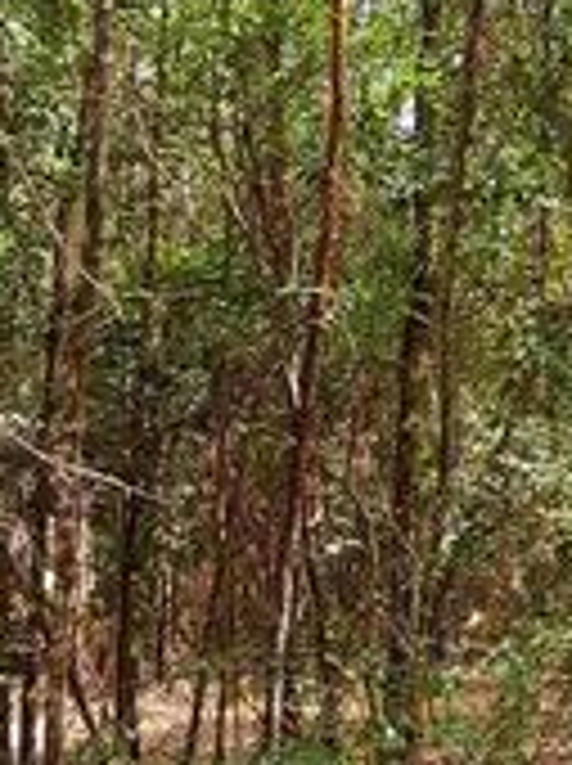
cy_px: 506
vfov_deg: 18.5
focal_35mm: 106
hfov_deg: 13.8
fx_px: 2341
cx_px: 545
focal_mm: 4
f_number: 1.8
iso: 40
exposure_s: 1/60
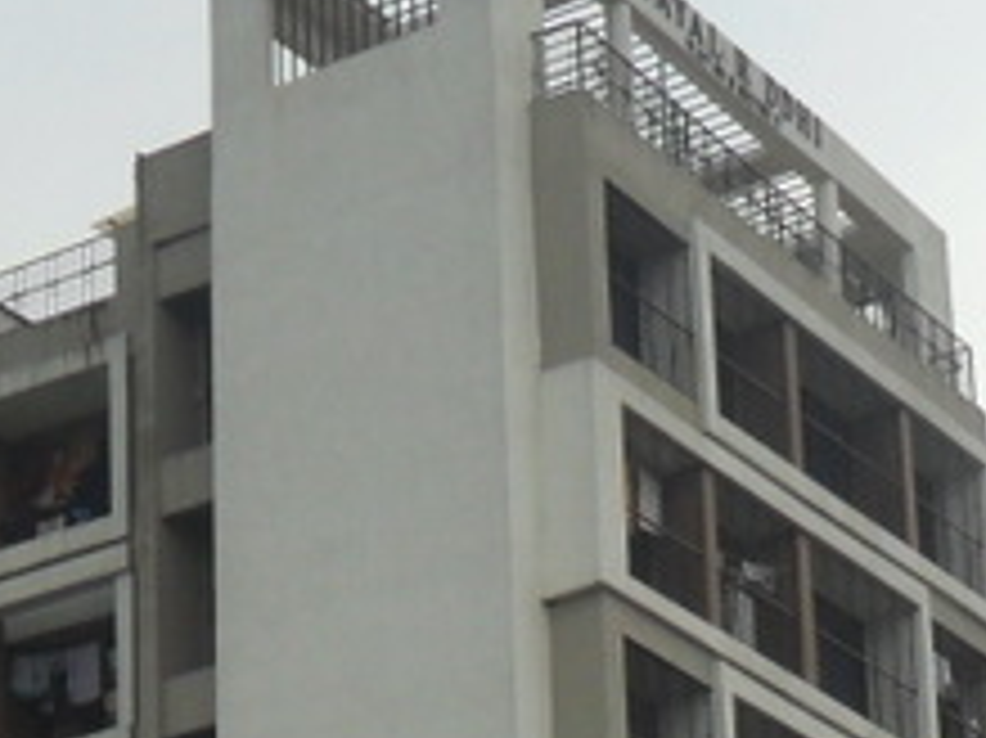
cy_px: 1112
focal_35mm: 135
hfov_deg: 14.6
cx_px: 630
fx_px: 3843
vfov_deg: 10.6
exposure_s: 1/250
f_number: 4
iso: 100
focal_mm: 6.6
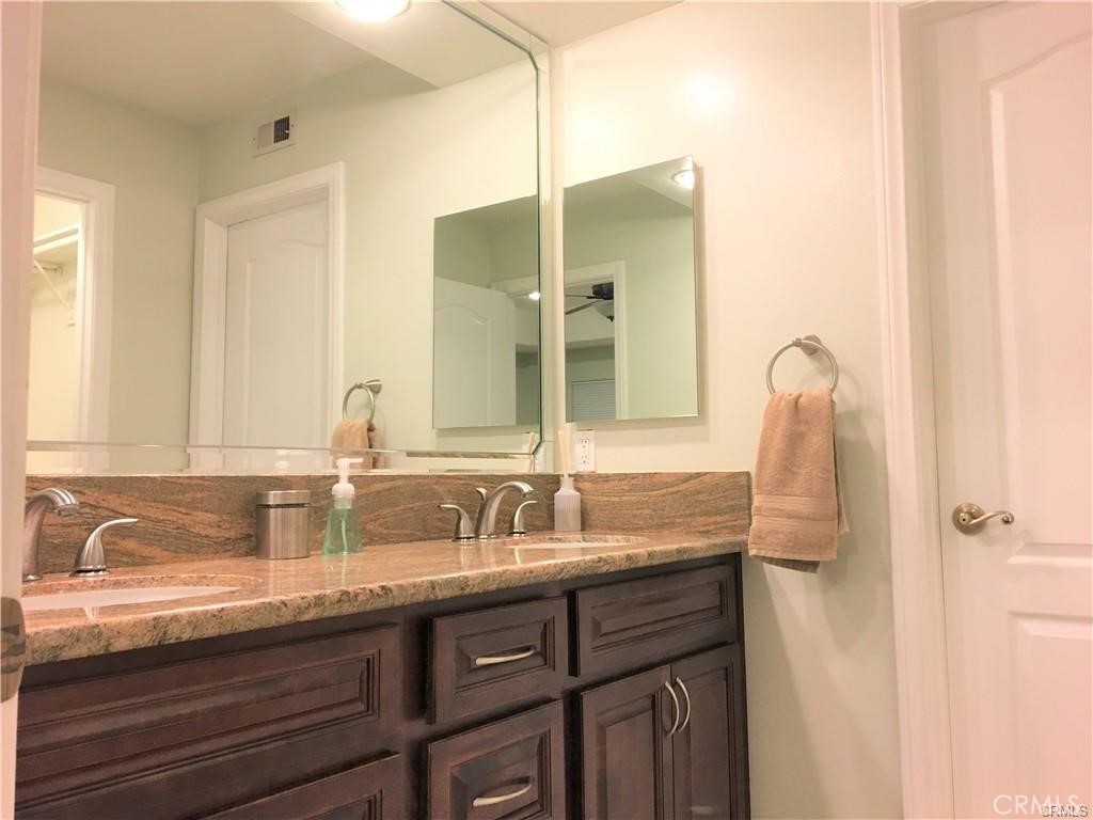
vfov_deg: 48.2
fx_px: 916
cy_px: 410
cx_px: 546
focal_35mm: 29
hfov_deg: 61.7
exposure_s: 1/30
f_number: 2.2
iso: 100
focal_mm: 4.15
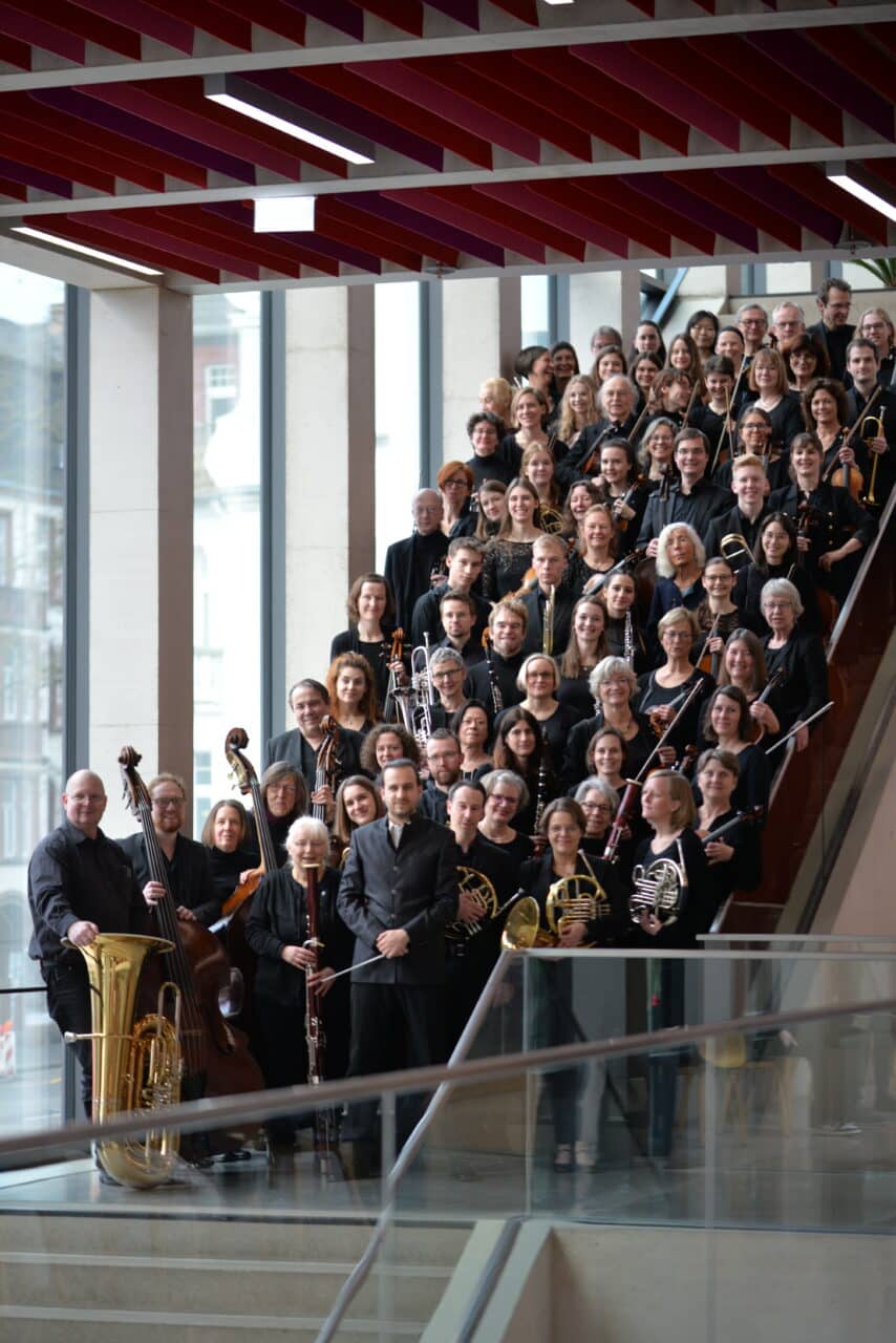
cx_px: 448
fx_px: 3918
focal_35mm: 105
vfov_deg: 19.5
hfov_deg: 13.0
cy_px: 672
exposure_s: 1/160
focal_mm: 105
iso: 1250
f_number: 3.2
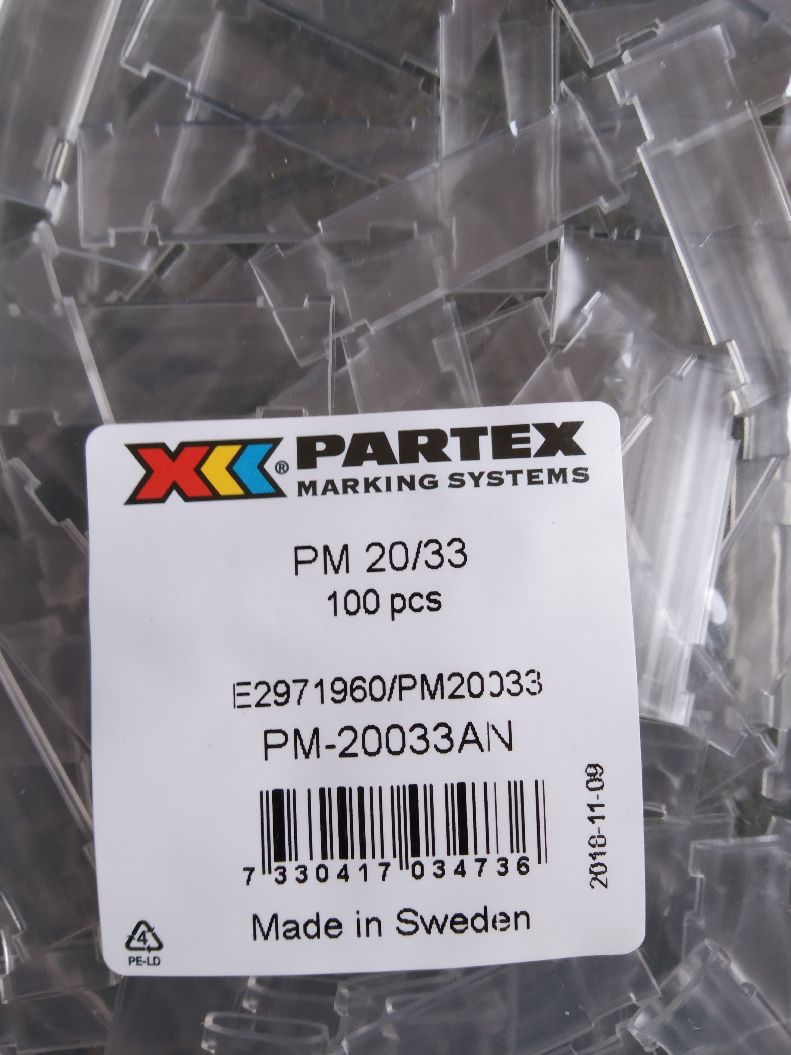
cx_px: 396
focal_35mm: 30
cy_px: 528
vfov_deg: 60.0
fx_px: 914
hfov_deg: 46.8
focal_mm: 3.65
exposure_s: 1/100
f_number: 2.2
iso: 102
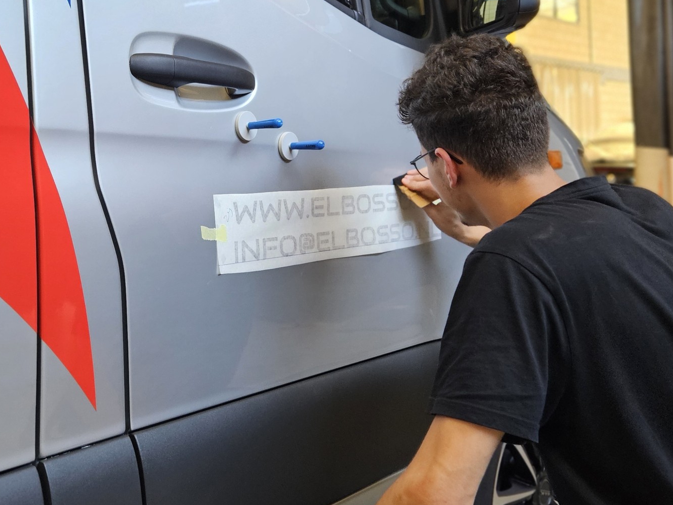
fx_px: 856
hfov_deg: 42.2
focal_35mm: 44
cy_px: 187
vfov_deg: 32.7
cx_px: 210
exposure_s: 1/100
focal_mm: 5.4
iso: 500
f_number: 1.8
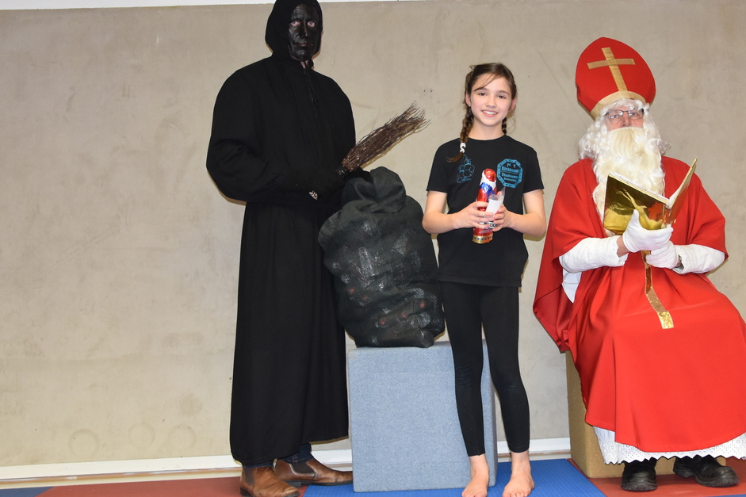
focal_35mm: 52
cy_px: 229
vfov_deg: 26.0
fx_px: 1077
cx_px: 511
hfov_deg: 37.7
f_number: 3.8
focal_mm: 22
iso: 800
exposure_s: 1/60
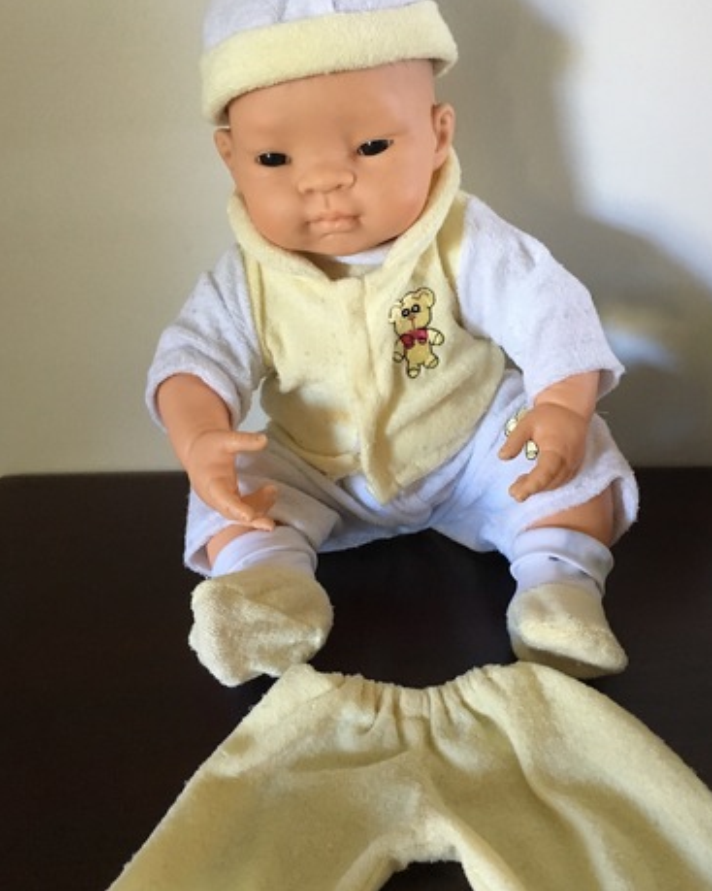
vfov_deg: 49.1
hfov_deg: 40.1
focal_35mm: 37
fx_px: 975
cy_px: 450
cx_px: 400
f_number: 2.2
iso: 250
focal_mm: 4.15
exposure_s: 1/33
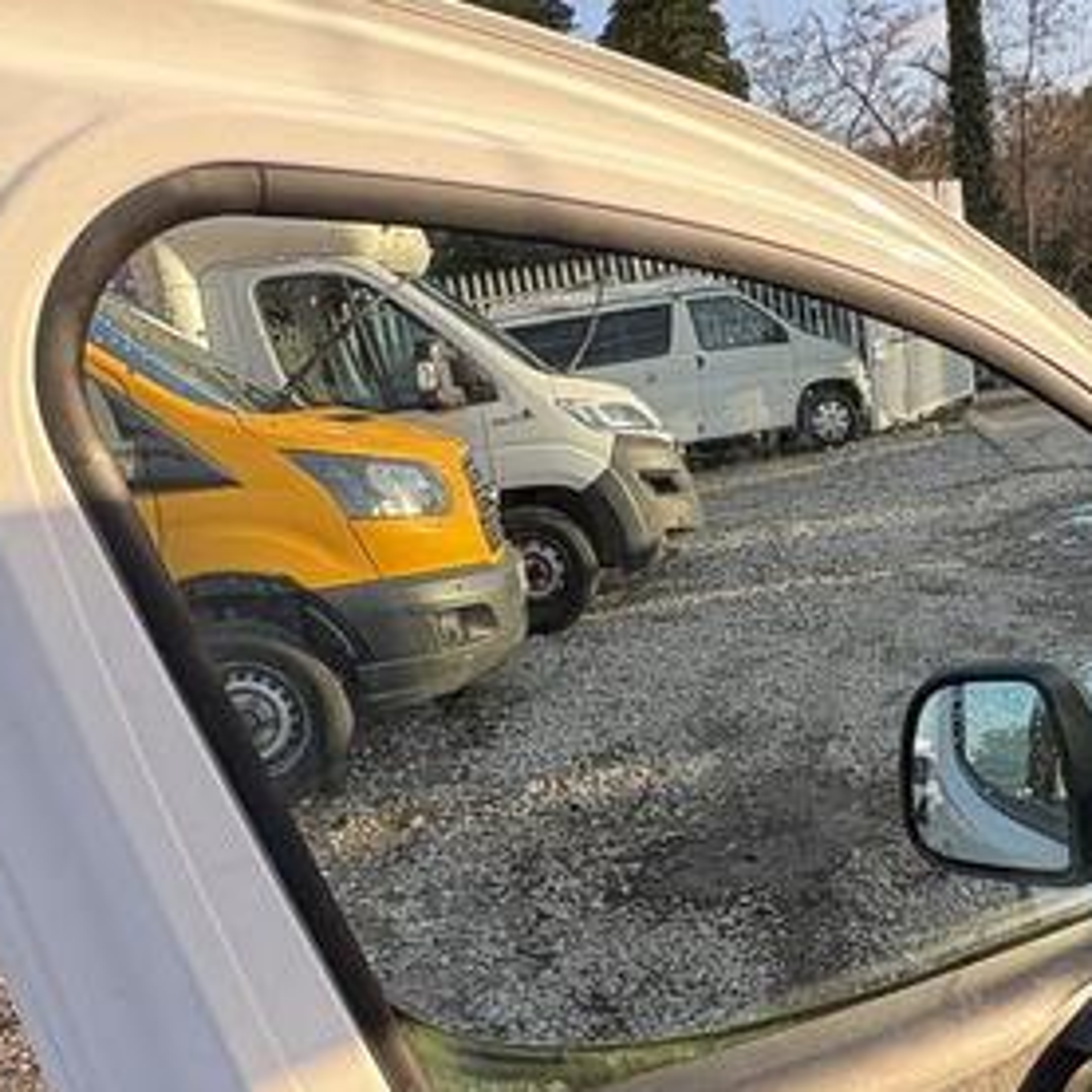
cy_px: 816
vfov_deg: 40.7
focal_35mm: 40
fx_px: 1428
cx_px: 757
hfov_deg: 41.1
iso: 40
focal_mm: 2.22
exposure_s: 1/192
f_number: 2.2
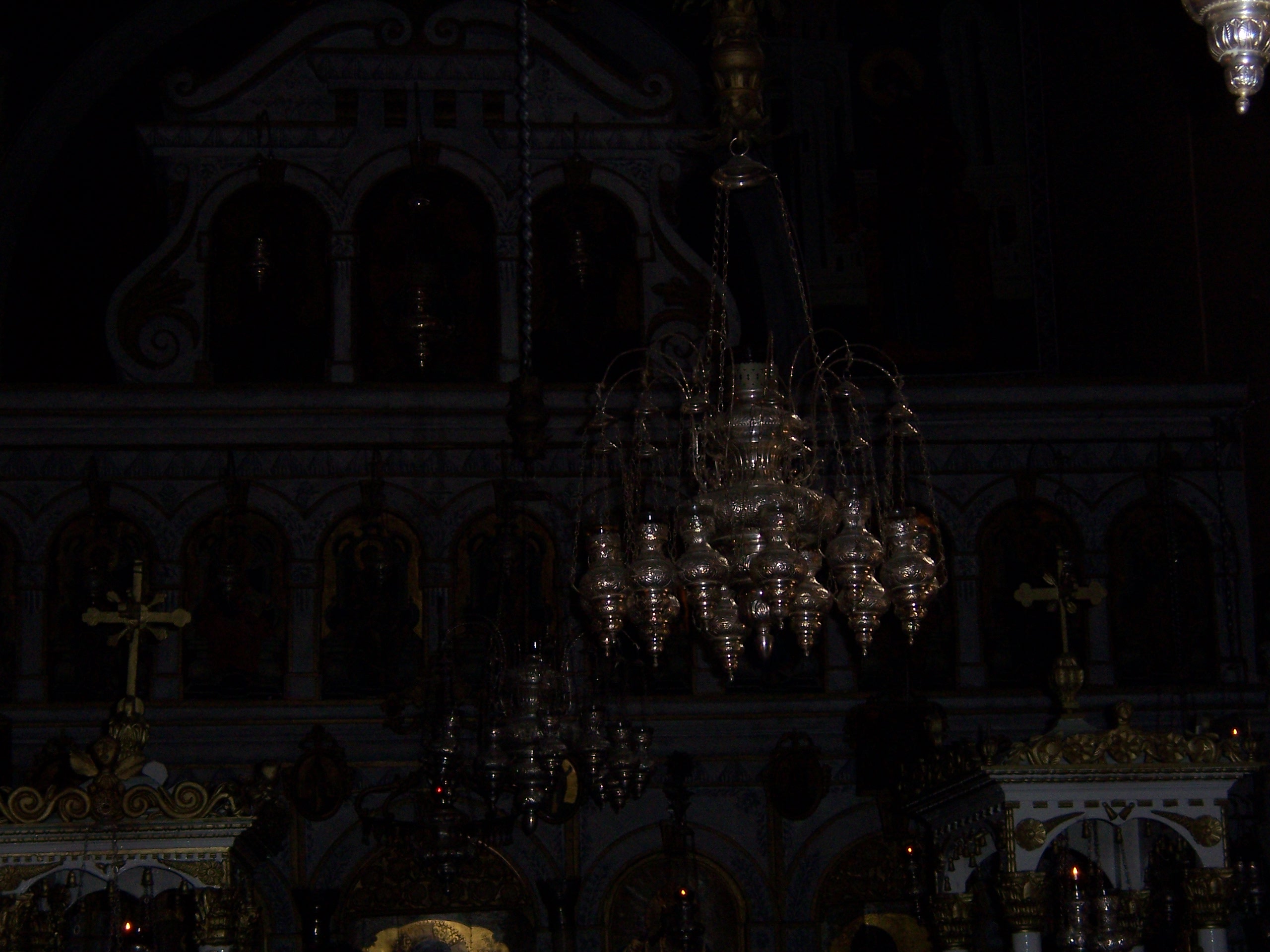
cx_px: 635
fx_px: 3008
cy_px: 476
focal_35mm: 82
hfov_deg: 23.8
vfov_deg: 18.0
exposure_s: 1/90
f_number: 4.8
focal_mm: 13.5
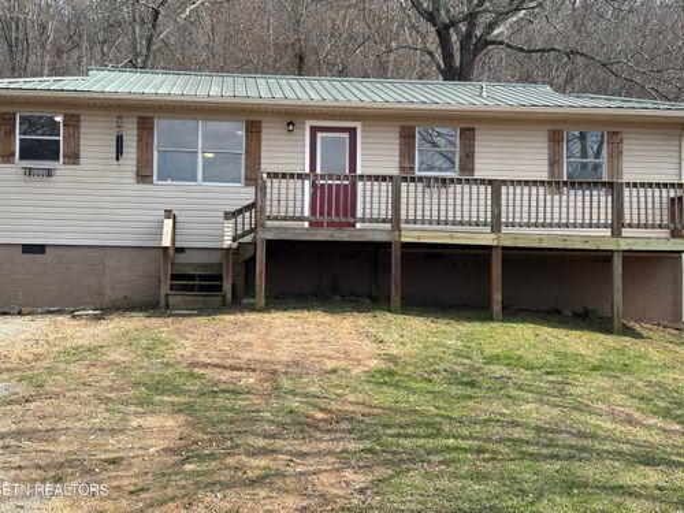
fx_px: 1028
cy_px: 256
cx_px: 342
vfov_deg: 28.0
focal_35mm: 52
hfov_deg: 36.8
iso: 32
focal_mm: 5.96
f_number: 1.6
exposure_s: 1/1115
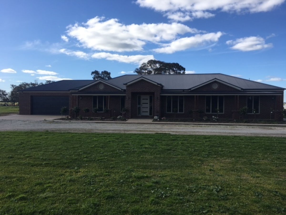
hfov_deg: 61.7
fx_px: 240
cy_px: 108
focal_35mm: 29
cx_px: 143
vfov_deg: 48.2
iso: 25
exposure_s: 1/1374
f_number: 2.2
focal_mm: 4.15
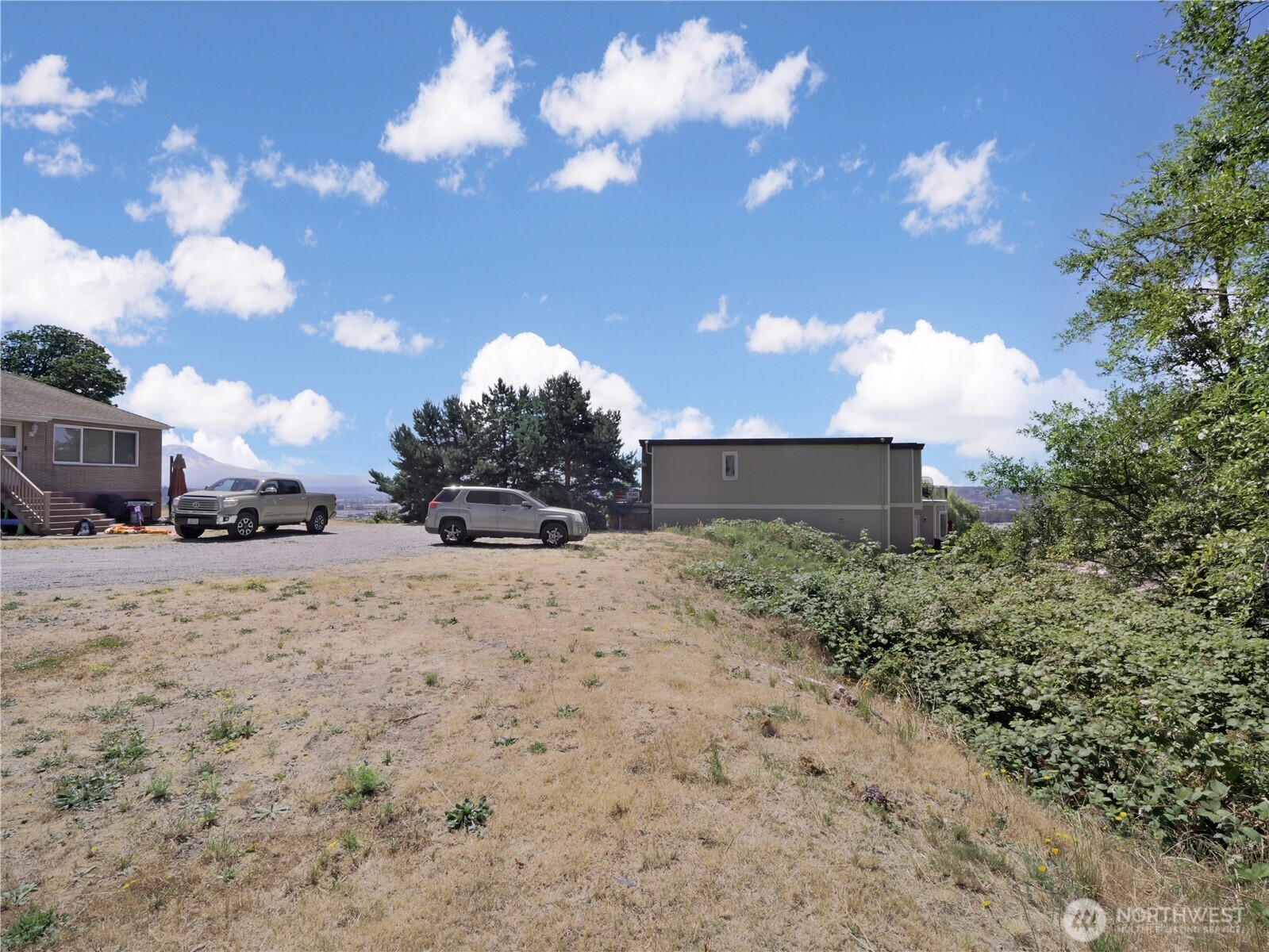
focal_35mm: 16
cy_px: 476
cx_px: 634
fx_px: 587
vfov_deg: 78.1
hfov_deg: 94.5
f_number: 10
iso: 125
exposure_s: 1/50
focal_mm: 8
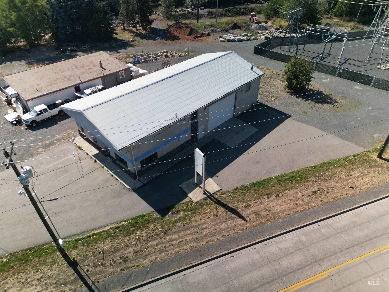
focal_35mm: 24
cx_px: 194
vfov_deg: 56.8
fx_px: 270
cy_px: 146
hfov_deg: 71.6
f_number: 1.7
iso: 120
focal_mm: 6.72
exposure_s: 1/120
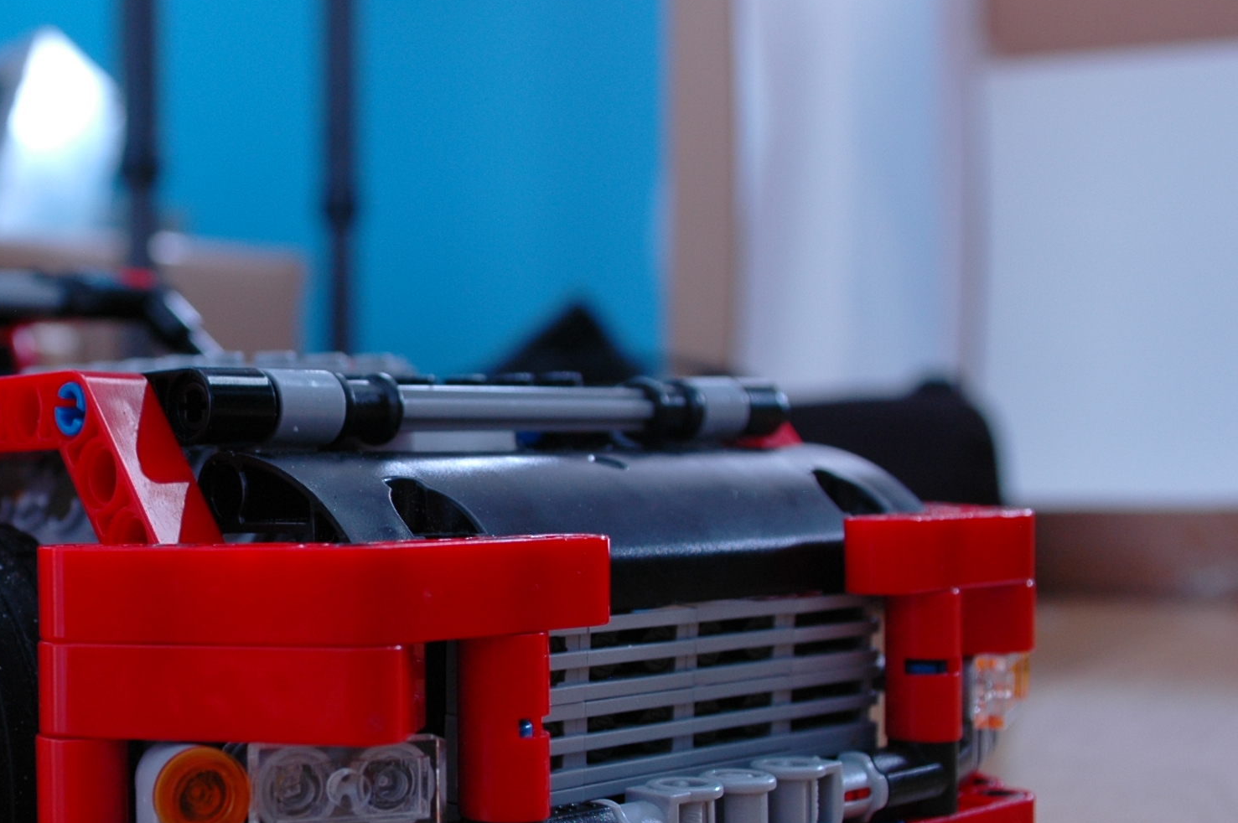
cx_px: 219
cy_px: 457
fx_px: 1890
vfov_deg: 24.6
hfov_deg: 34.9
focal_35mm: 55
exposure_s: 1/6
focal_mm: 18
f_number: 5.6
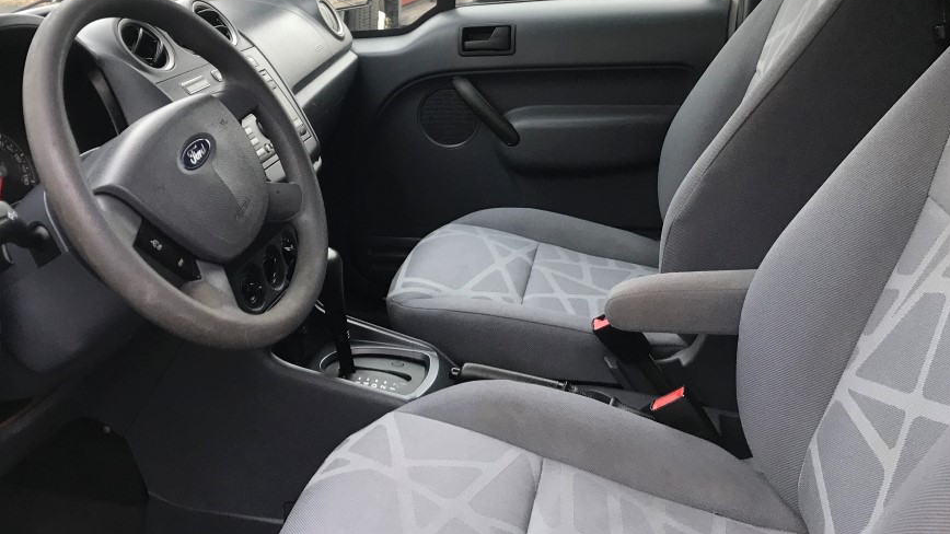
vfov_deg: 32.1
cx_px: 420
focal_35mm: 36
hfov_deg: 55.2
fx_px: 907
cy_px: 124
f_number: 1.8
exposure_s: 1/31
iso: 25
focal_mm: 3.99
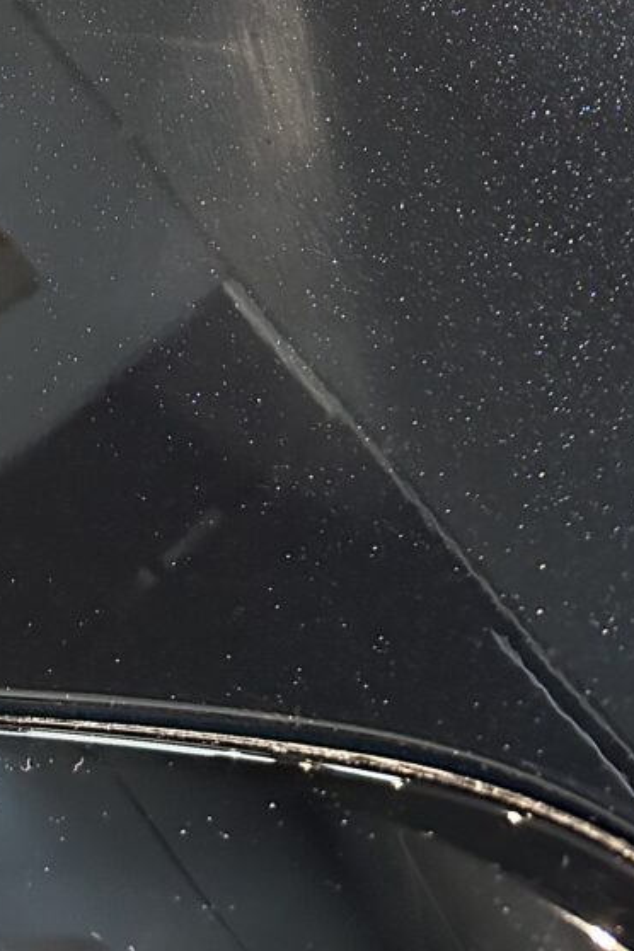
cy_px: -317
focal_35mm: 68
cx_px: 101
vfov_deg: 25.2
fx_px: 1796
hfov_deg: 19.7
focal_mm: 6.86
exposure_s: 1/60
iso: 640
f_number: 1.78
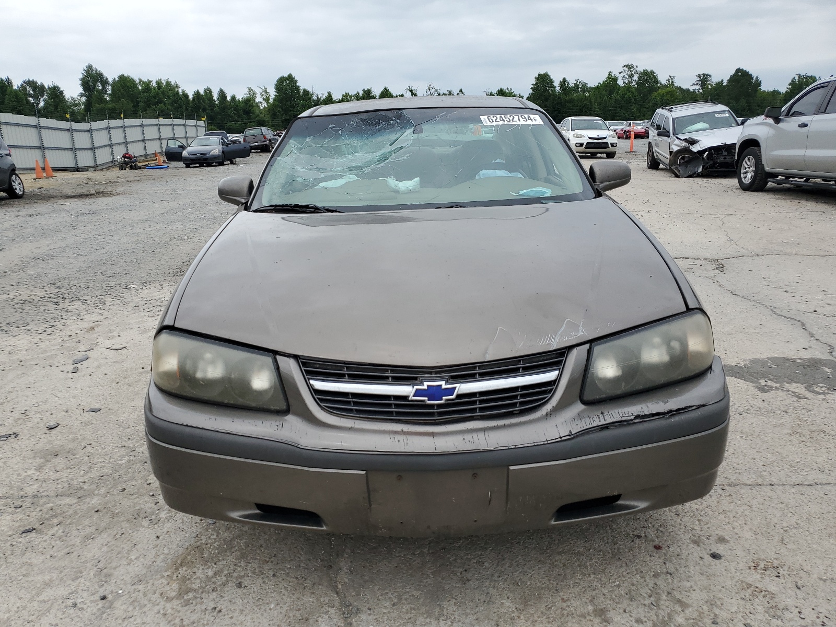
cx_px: 418
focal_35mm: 26
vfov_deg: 53.1
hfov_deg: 67.3
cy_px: 314
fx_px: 628
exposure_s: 1/1429
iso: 50
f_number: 1.5
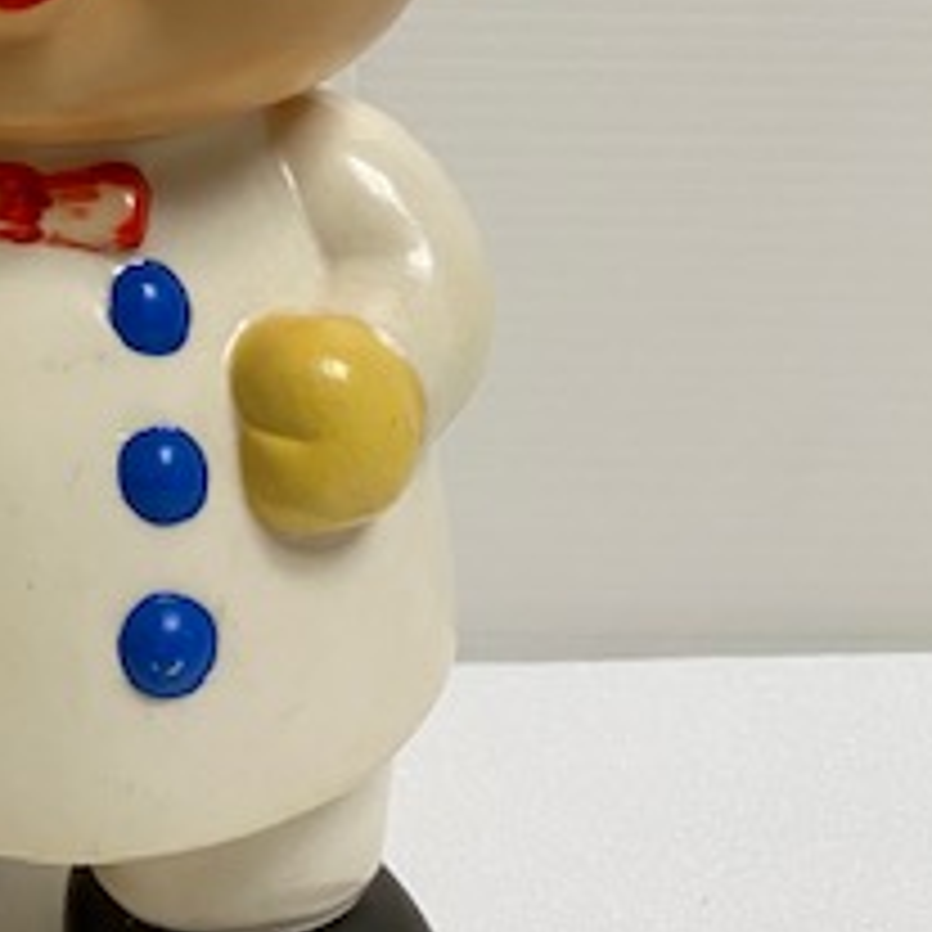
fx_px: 2163
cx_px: -81
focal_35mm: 71
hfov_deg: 23.0
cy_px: -59
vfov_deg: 23.1
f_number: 1.8
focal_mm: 4.25
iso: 160
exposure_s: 1/50
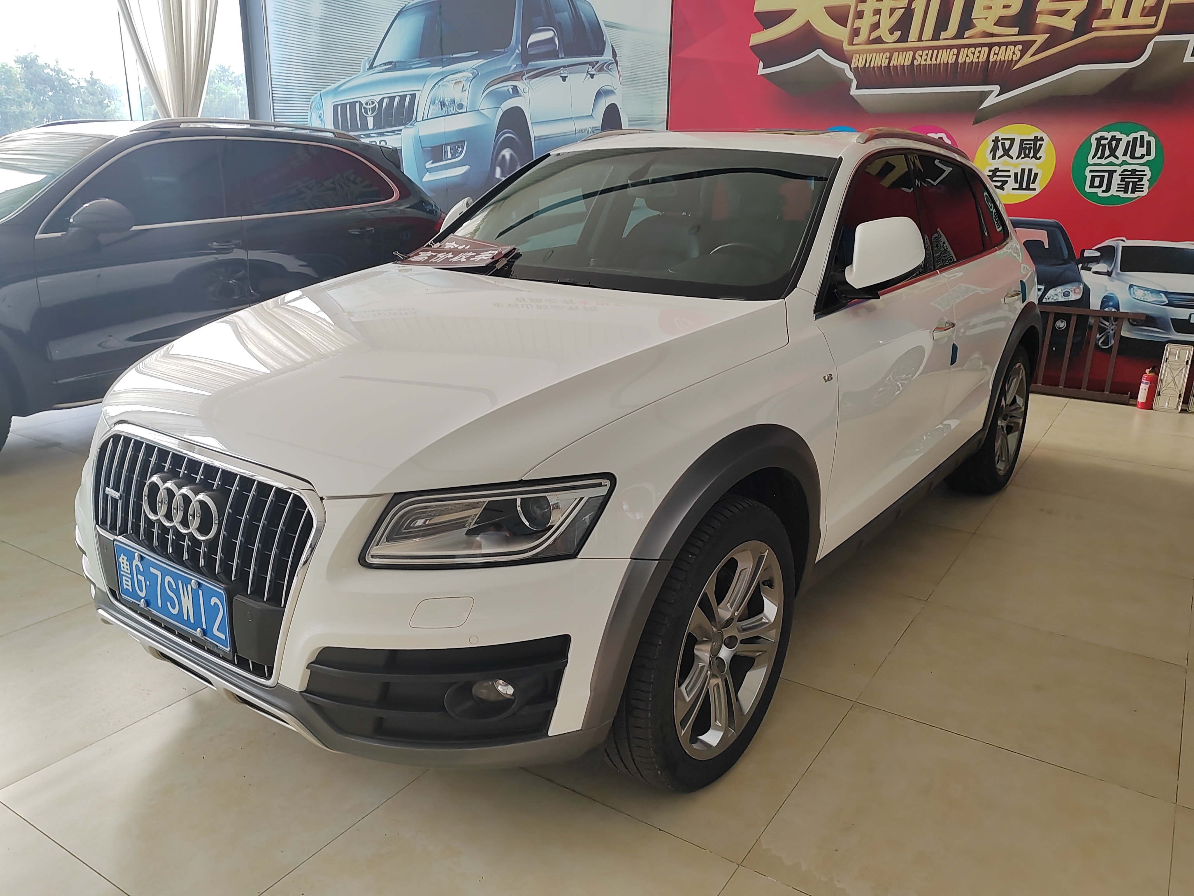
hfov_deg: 65.3
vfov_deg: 51.4
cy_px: 448
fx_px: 931
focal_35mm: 27
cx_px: 597
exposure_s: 1/100
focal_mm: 5.52
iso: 80
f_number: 1.9
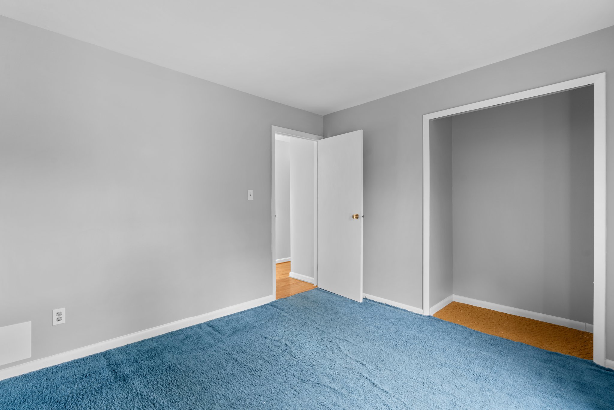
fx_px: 273
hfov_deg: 96.7
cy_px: 205
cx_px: 307
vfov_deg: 73.8
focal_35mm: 16
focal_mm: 16
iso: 200
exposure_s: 3.2
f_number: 8
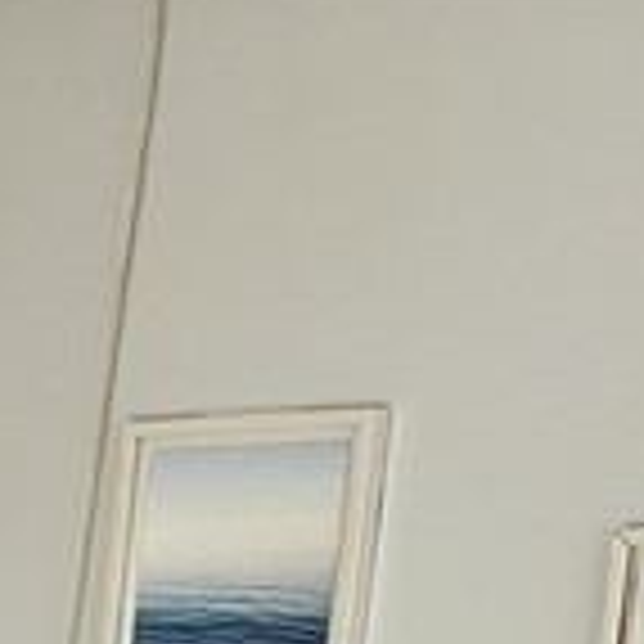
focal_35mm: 146
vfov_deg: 10.0
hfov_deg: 10.3
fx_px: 3073
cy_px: 1698
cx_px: -910
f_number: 1.7
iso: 125
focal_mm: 6.3
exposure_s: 1/207
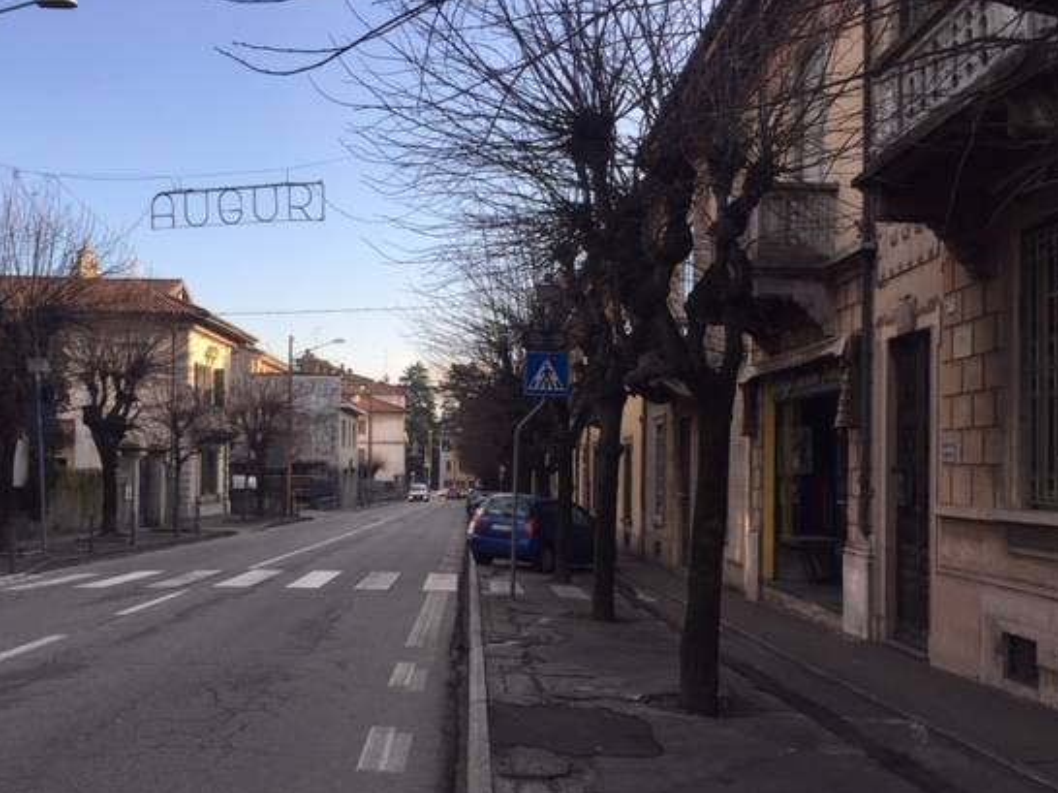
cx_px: 512
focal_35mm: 34
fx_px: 1039
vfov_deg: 41.7
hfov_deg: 54.0
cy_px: 446
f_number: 2.2
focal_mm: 4.15
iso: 32
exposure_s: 1/581
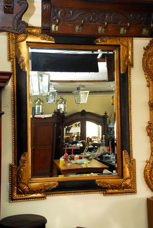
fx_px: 334
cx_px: 76
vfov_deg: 37.8
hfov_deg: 25.8
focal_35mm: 52
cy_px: 114
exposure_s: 1/60
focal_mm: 35
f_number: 5
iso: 400
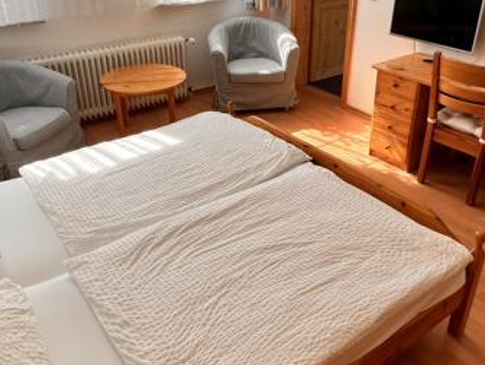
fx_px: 435
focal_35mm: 31
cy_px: 158
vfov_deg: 45.4
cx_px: 256
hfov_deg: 58.3
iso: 50
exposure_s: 1/99
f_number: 1.8
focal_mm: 1.57
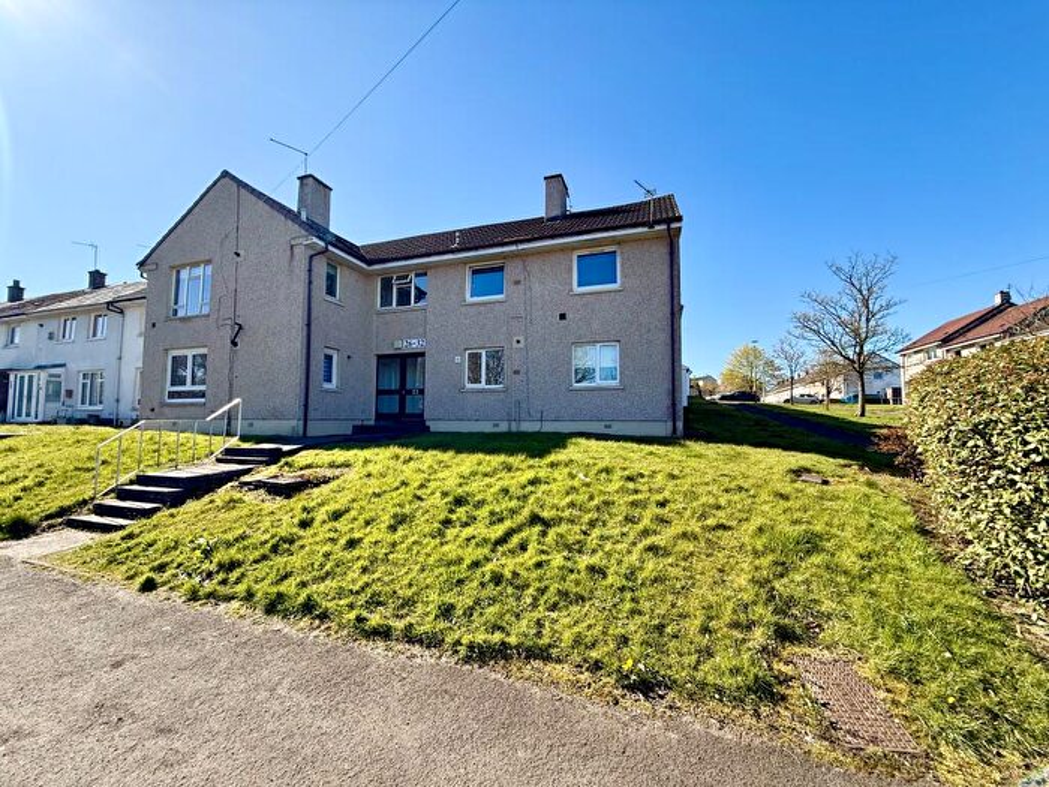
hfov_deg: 102.1
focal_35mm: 14
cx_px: 524
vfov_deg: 85.7
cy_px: 394
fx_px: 424
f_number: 2.2
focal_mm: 2.22
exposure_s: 1/751
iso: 50
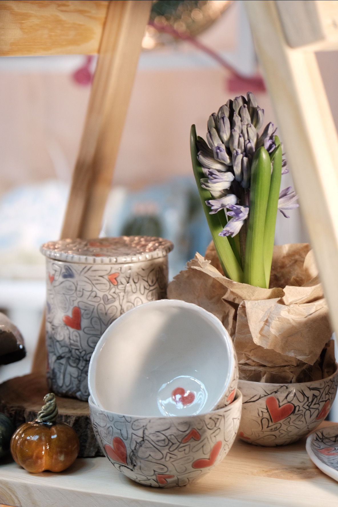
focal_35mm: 85
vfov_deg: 23.9
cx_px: 169
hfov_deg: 16.1
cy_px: 254
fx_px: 1197
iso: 800
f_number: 4
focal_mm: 56.5
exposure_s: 1/60
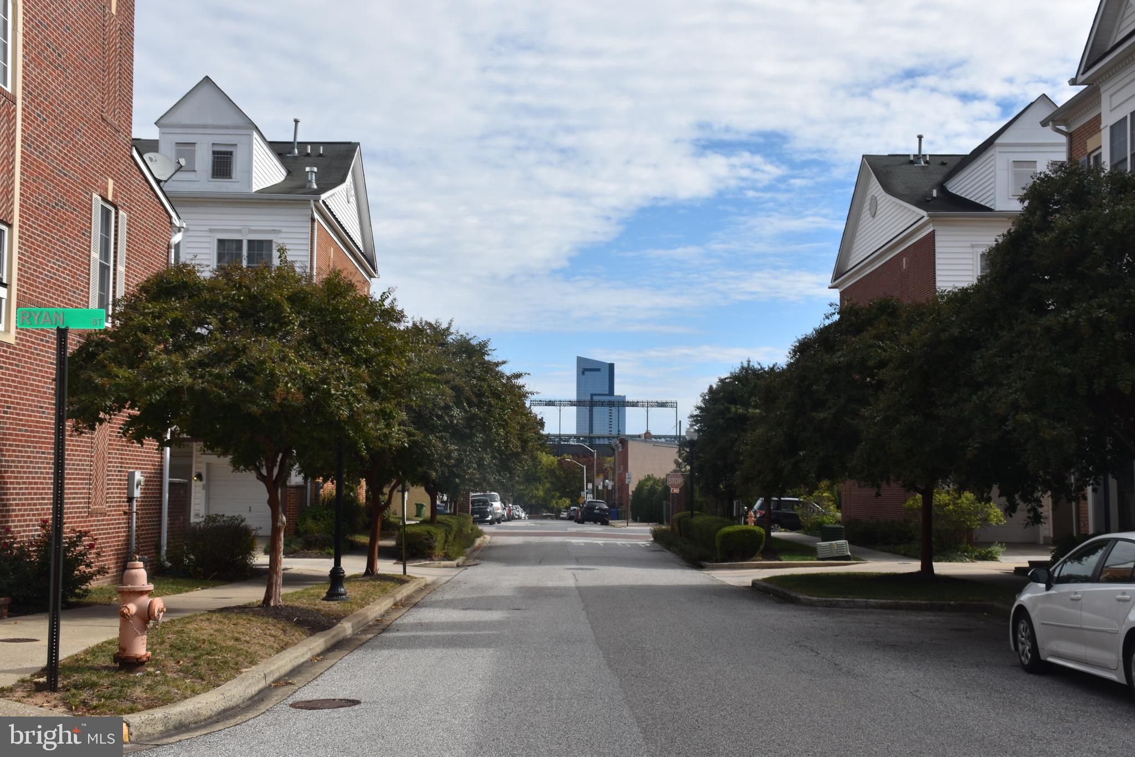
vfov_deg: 29.9
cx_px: 568
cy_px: 378
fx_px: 1419
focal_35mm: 45
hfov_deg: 43.6
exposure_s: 1/200
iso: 100
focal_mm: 30
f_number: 10
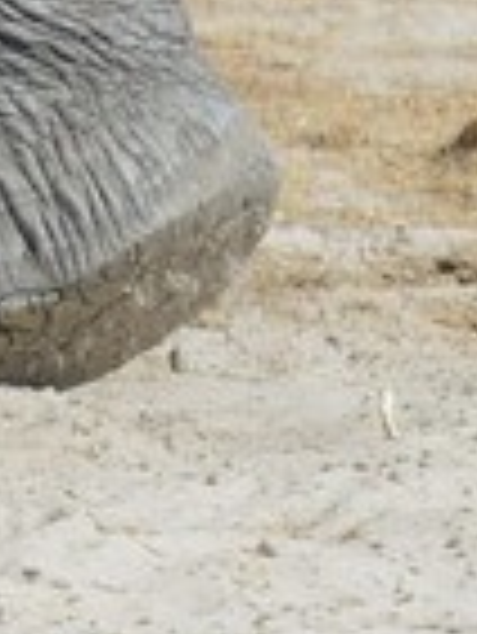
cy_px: -1452
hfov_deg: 0.8
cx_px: -2970
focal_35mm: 1966
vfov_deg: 1.0
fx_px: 36067
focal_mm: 180
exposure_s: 1/800
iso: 400
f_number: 8
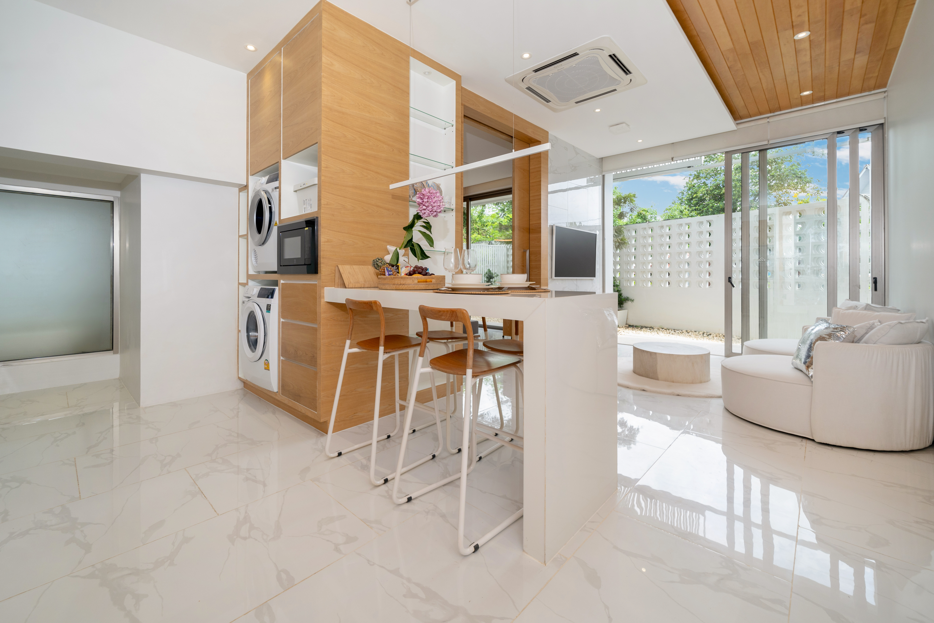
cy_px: 312
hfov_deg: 108.3
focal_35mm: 13
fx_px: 337
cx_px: 467
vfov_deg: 85.4
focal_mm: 13
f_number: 6.3
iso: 400
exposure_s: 1/125
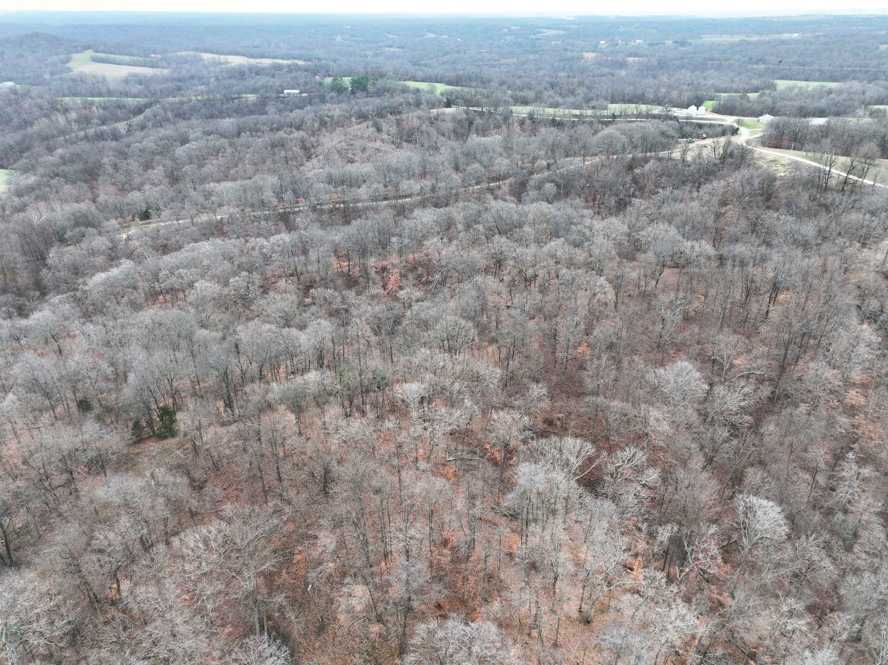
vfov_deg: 56.8
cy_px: 332
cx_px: 444
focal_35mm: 24
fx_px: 615
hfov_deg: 71.6
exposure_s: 1/1000
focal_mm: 12.29
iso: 400
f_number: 2.8
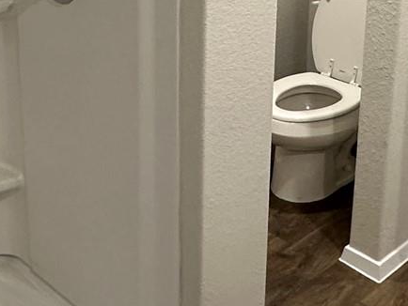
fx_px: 778
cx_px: 160
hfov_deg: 29.3
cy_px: -17
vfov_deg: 21.3
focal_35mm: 66
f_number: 2.2
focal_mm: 2.22
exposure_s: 1/60
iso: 250
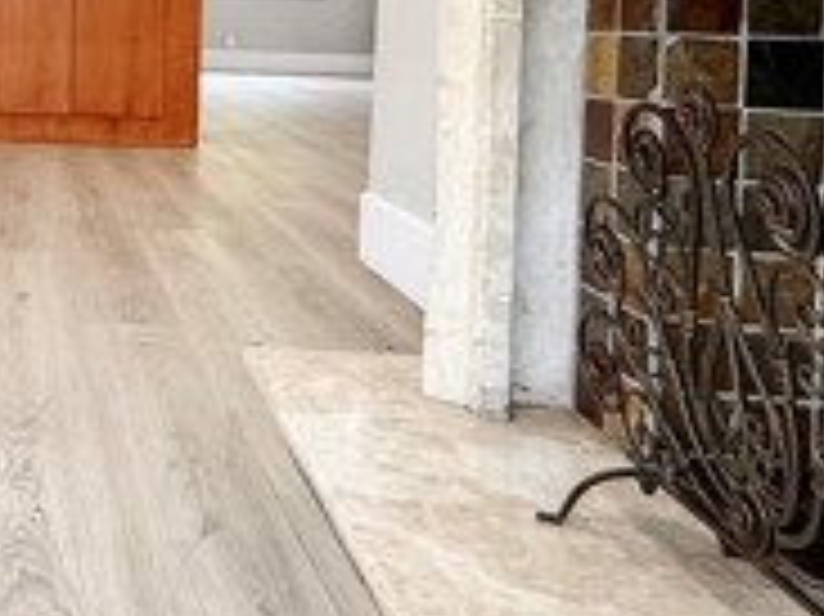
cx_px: -41
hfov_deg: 34.6
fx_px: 1166
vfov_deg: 27.8
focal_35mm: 49
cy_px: -4
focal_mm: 2.22
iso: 125
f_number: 2.2
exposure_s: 1/120
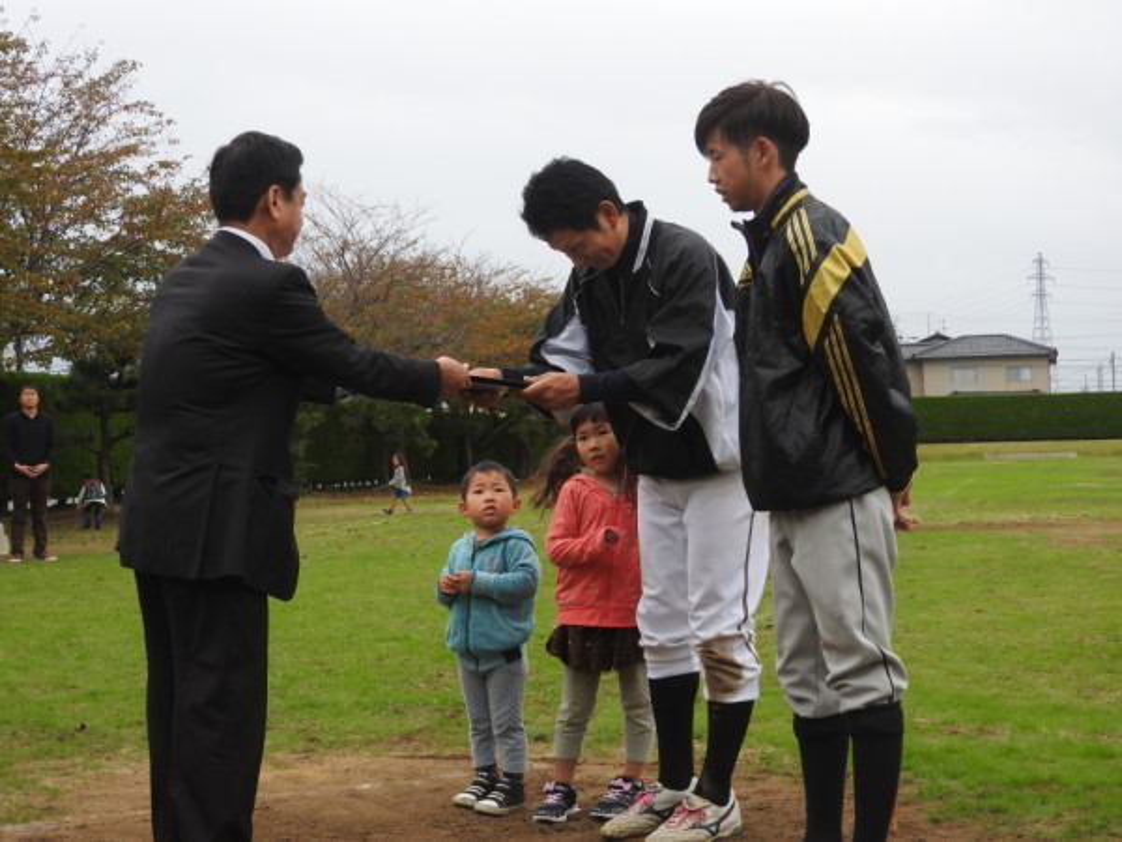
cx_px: 561
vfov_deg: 22.6
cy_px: 421
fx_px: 2107
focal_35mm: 65
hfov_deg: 29.8
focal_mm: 11.6
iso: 100
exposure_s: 1/250
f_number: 4.2
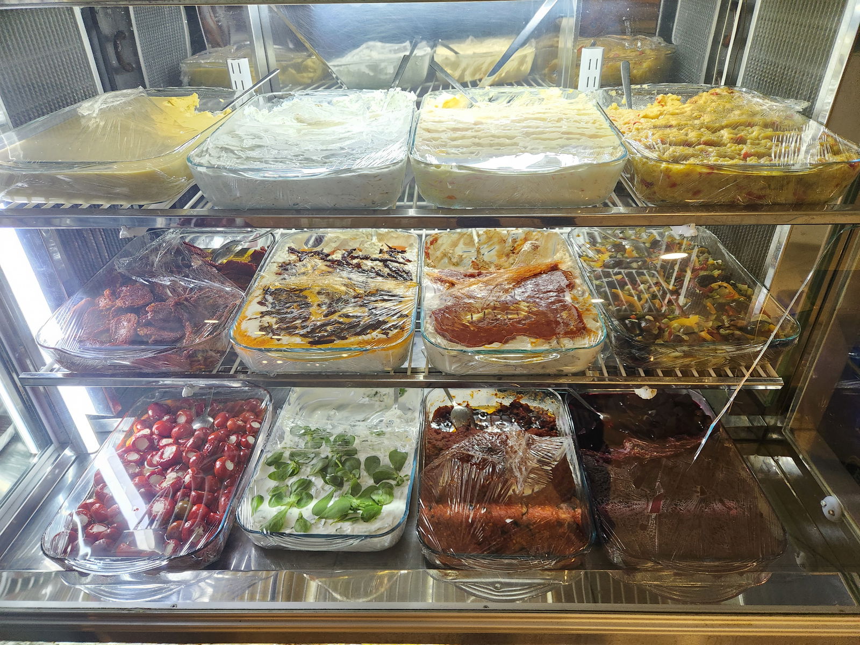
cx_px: 430
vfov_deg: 58.9
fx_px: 571
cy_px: 322
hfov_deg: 73.9
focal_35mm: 23
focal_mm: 5.4
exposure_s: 1/100
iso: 500
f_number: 1.8
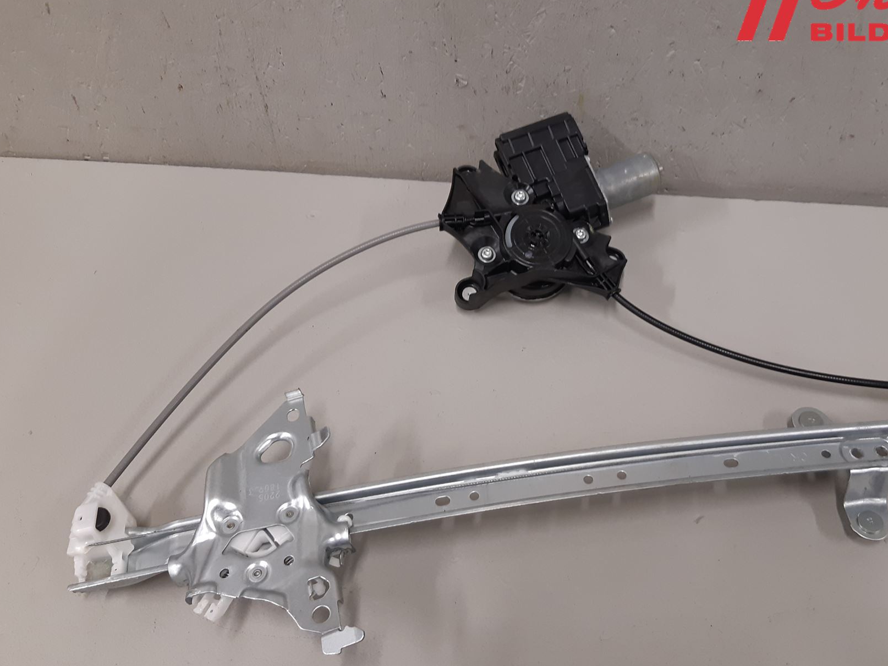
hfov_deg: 55.1
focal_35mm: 33
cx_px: 511
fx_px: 846
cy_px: 370
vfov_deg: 42.9
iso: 100
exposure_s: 1/50
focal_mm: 3.93
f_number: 1.7
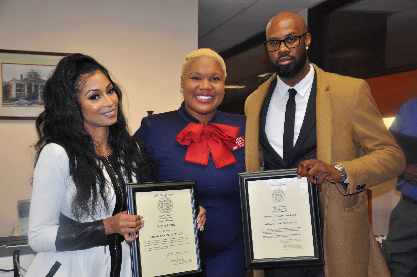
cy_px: 138
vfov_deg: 26.4
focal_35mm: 51
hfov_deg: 38.9
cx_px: 208
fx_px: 590
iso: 400
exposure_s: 1/60
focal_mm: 34
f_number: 4.2
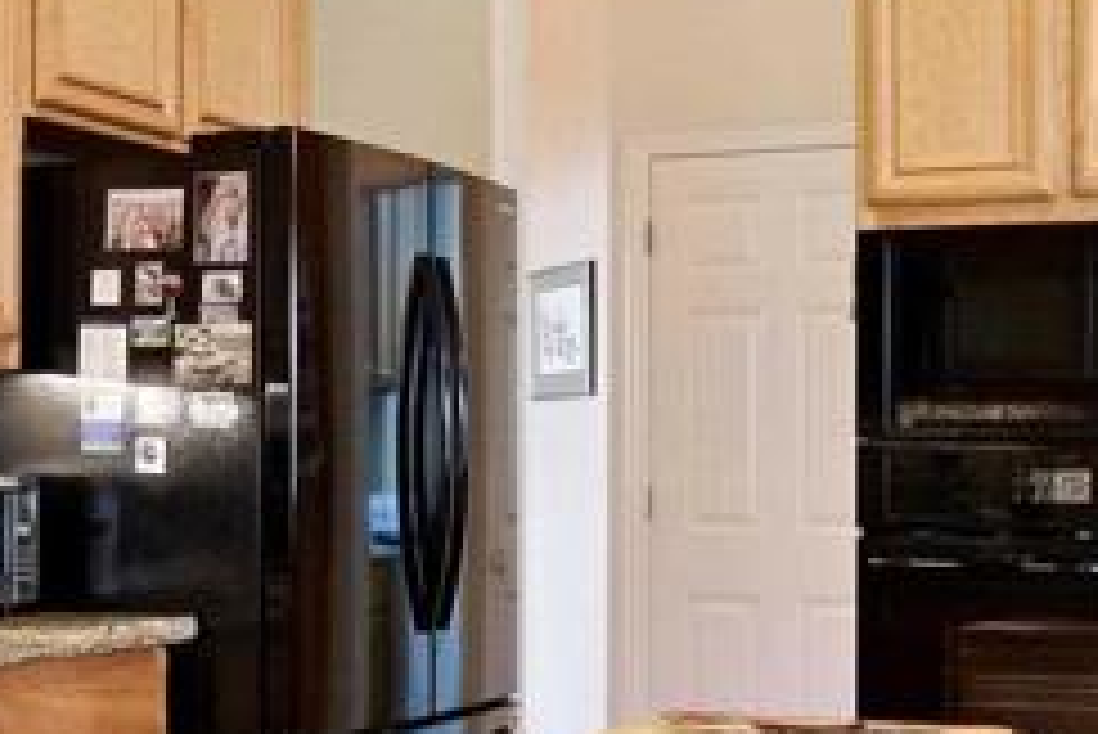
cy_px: 466
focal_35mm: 63
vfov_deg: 21.5
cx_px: 616
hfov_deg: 31.8
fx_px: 1923
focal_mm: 10
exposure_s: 1/2
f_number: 8
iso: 200
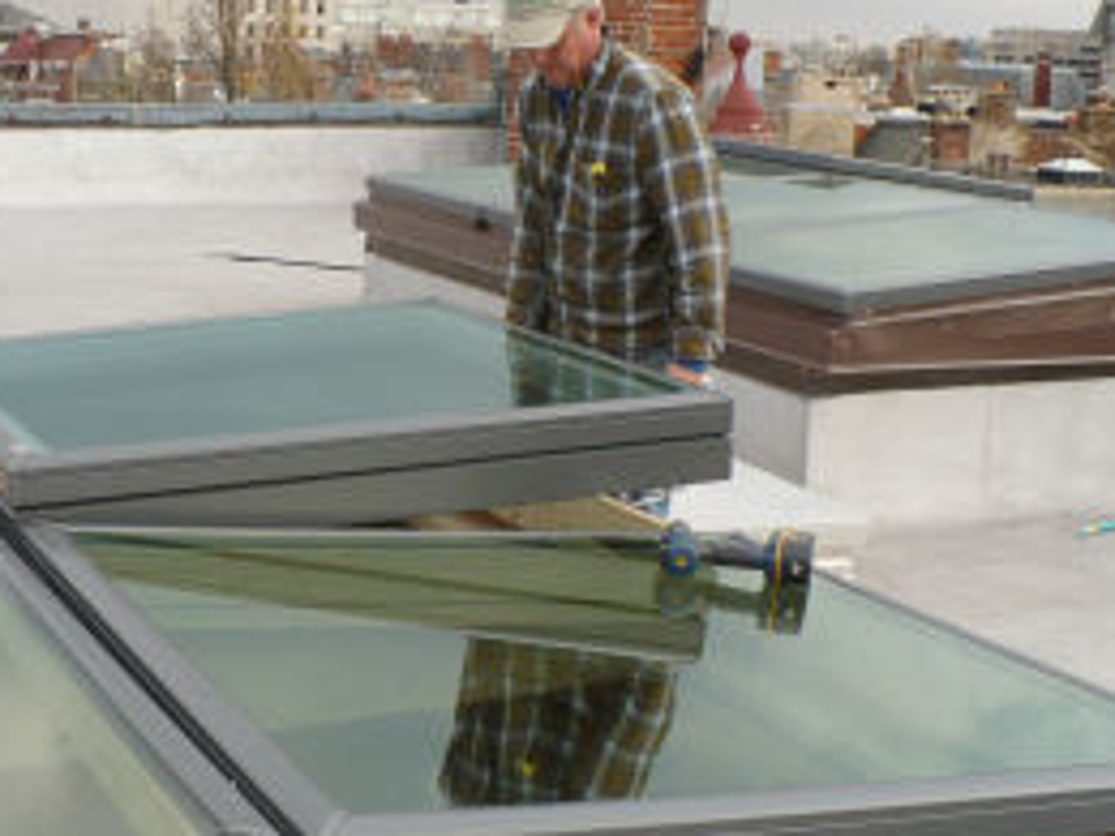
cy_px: 459
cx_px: 489
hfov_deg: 33.7
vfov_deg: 25.6
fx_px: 1836
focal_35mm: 57
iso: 100
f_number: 2.8
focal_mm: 6.1
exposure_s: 1/320
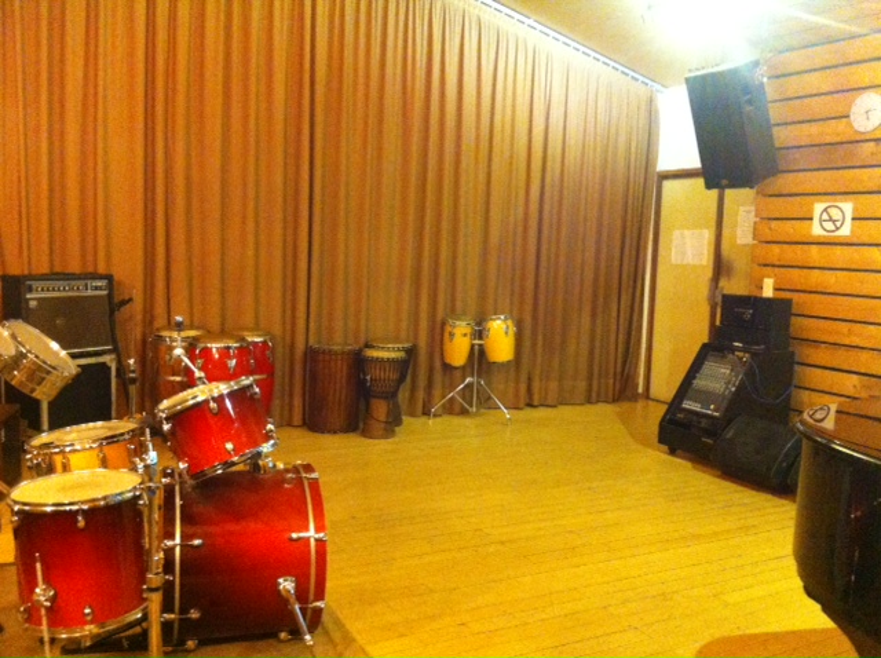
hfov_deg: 52.7
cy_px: 329
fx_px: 889
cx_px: 440
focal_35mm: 35
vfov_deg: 40.6
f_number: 2.8
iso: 800
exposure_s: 1/15
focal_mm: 3.85
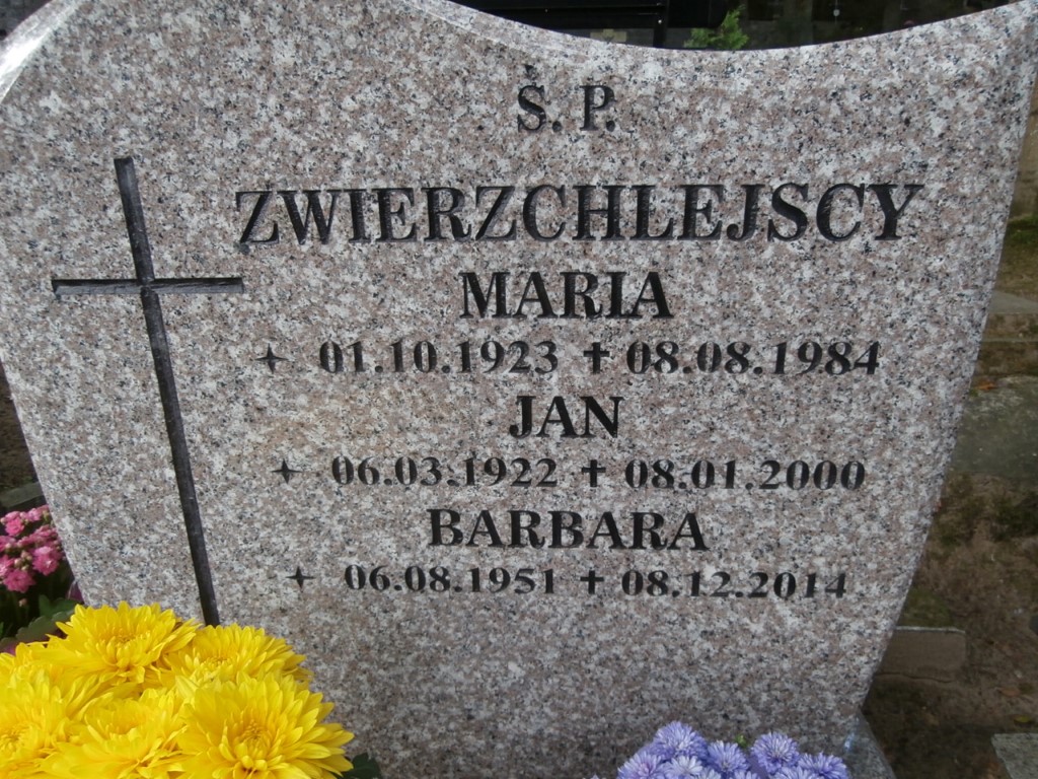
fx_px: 720
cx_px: 519
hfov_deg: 71.6
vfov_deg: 56.8
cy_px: 390
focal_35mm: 24
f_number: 3
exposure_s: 1/40
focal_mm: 4.2
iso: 100
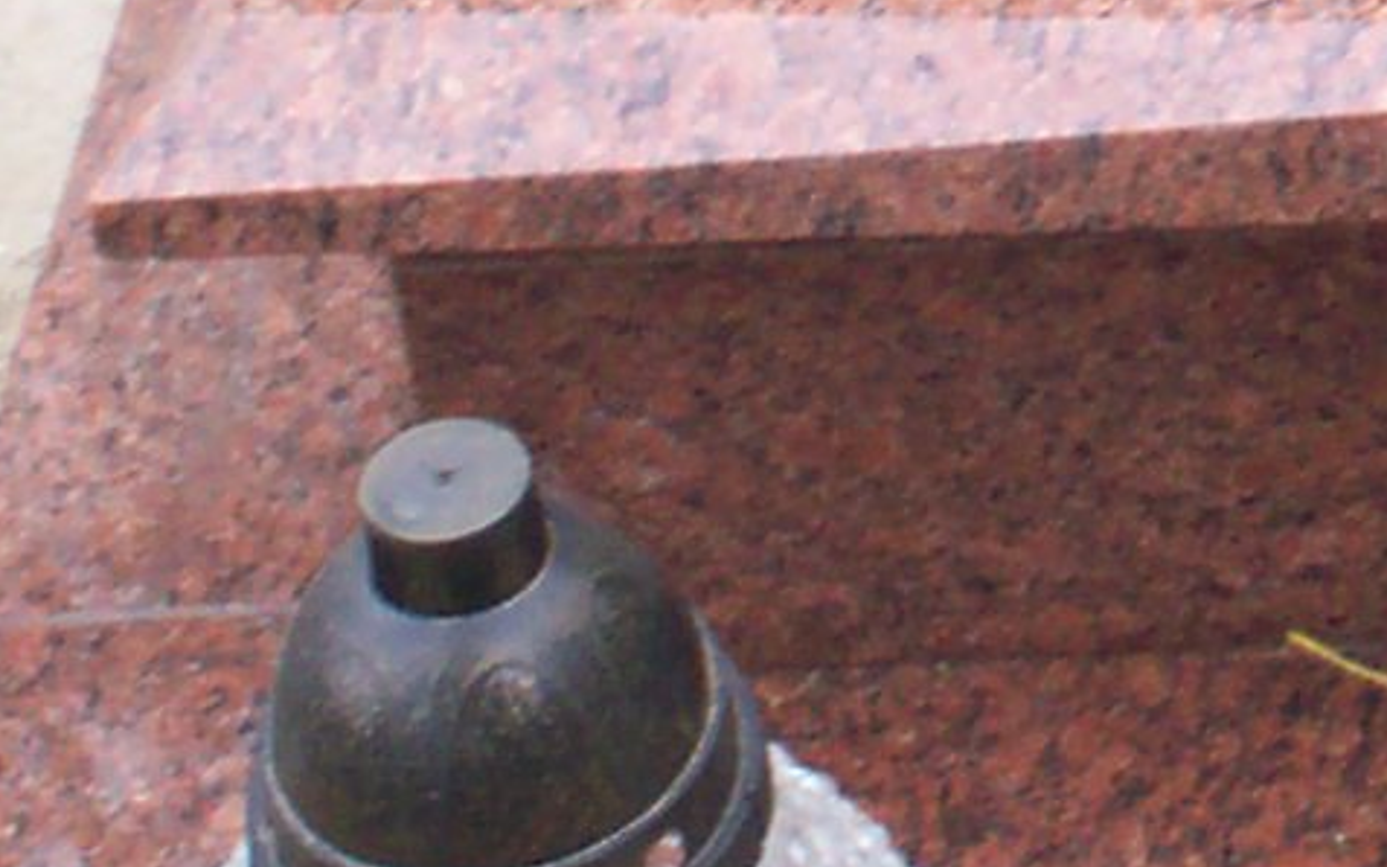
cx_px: 1812
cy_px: -672
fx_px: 7786
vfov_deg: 6.2
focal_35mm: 206
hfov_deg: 10.0
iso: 100
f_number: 4.5
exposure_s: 1/78.2
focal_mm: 6
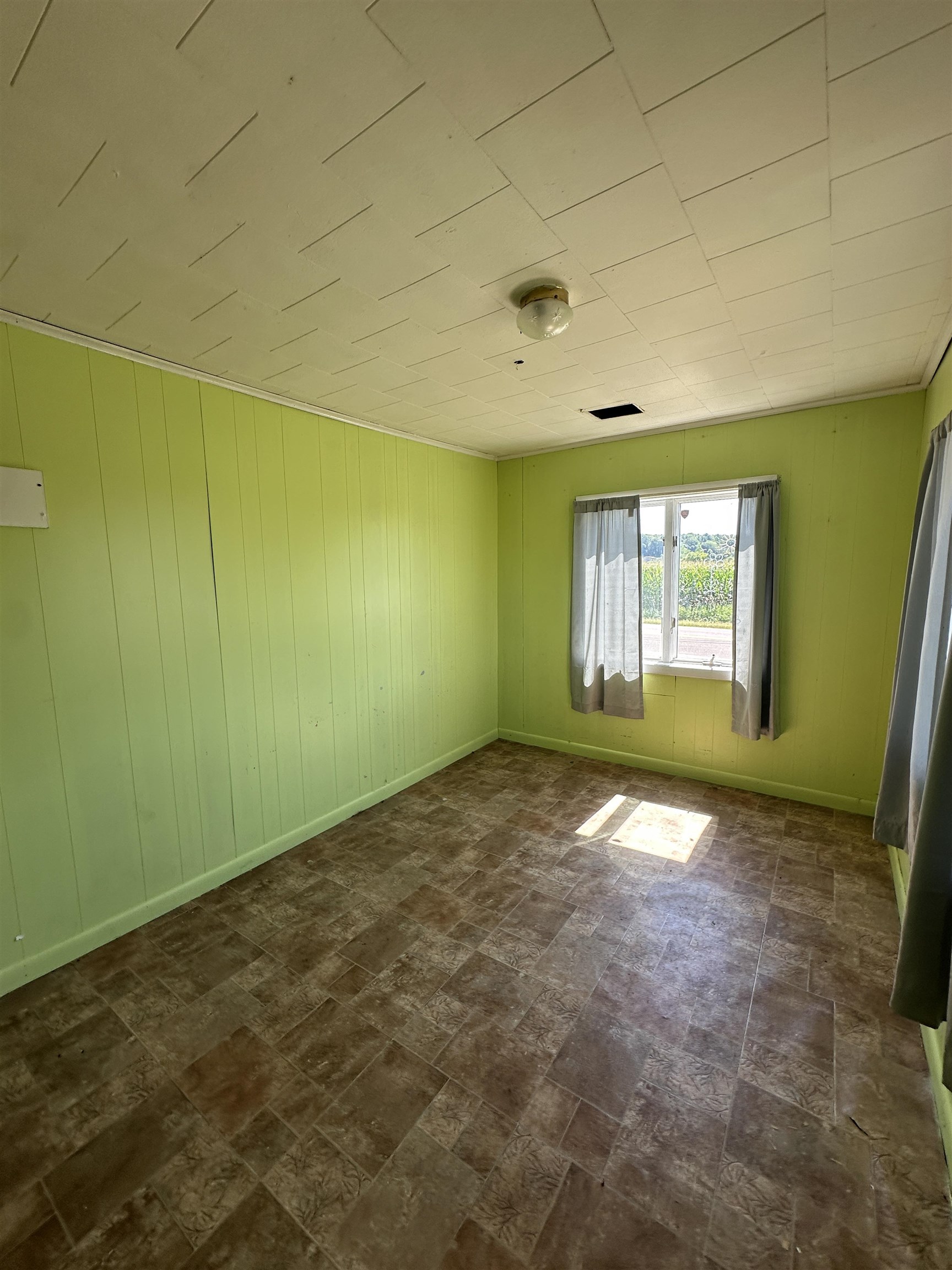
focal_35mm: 14
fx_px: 513
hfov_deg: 85.7
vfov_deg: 102.1
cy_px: 635
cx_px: 476
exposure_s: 1/109
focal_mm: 2.22
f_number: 2.2
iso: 40
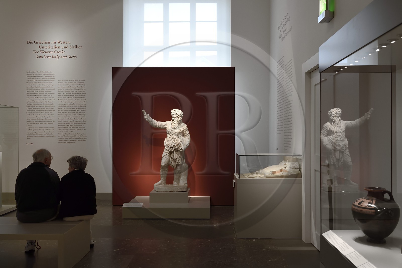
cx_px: 201
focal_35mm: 32
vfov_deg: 41.1
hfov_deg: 58.7
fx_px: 357
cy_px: 134
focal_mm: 32
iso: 3200
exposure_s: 1/60
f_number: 6.3
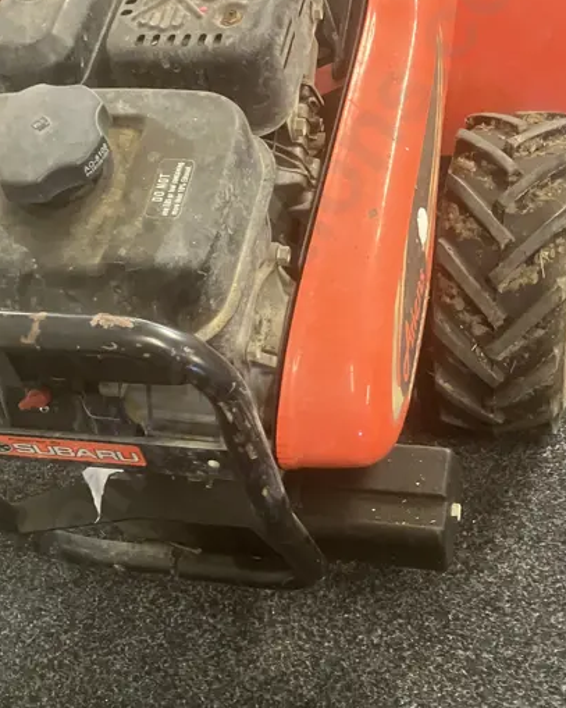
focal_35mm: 55
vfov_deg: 34.0
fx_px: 1152
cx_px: 153
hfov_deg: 27.3
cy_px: 430
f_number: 1.8
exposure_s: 1/33
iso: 400
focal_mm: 3.99
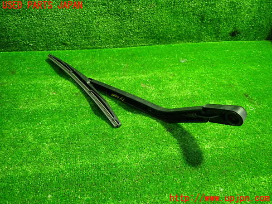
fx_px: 196
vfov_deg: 54.9
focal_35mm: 25
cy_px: 102
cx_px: 136
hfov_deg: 69.4
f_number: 2
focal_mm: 4.5
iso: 400
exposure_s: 1/30
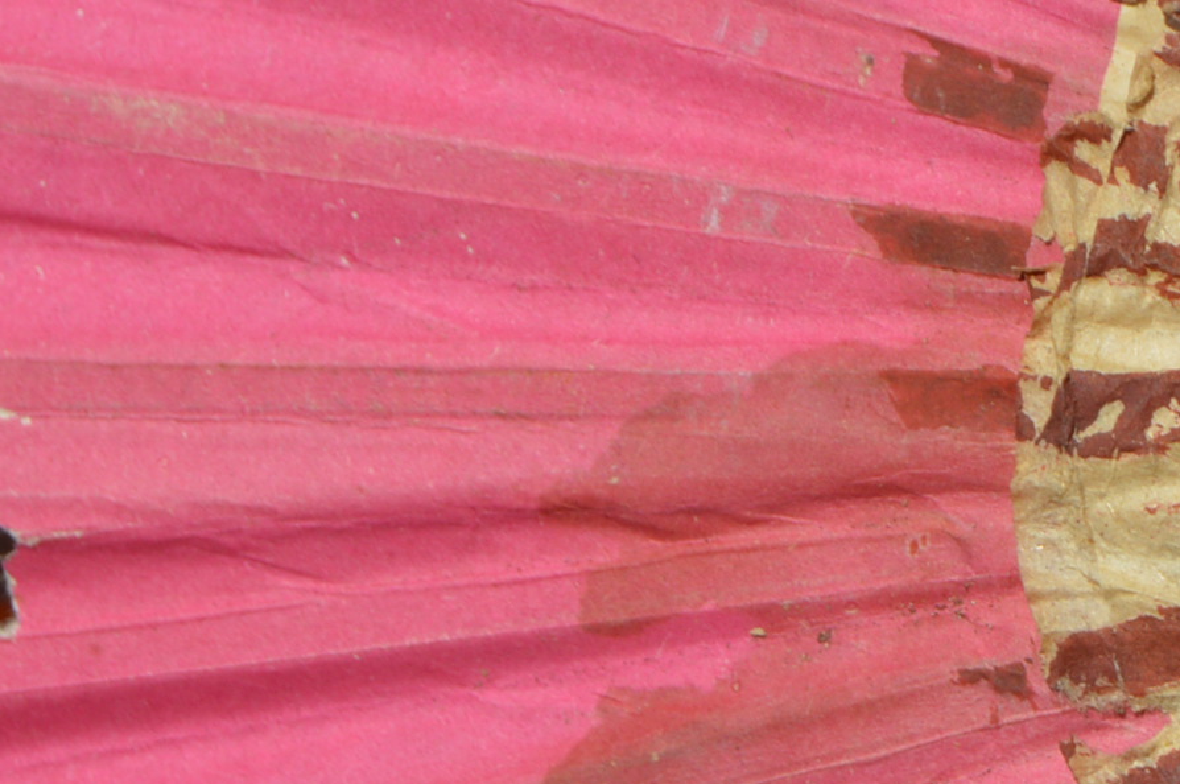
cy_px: 380
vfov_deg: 4.9
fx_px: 9092
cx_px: 1763
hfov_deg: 7.3
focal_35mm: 278
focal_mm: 55
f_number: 9
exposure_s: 1/320
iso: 100
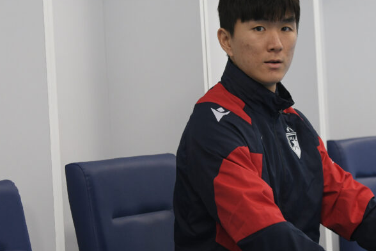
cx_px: 318
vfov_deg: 11.2
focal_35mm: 122
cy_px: 148
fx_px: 1274
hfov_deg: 16.6
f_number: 3.5
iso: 1250
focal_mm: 70
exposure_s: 1/250
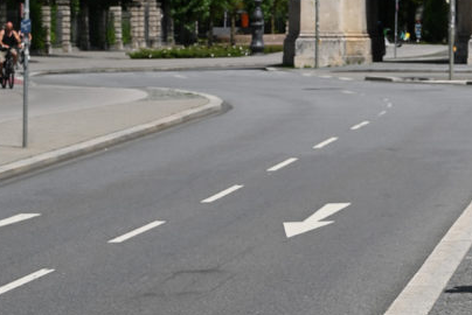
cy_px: -99
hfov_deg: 9.5
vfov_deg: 6.4
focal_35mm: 213
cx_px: 591
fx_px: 2795
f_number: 8
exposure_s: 1/500
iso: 100
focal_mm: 56
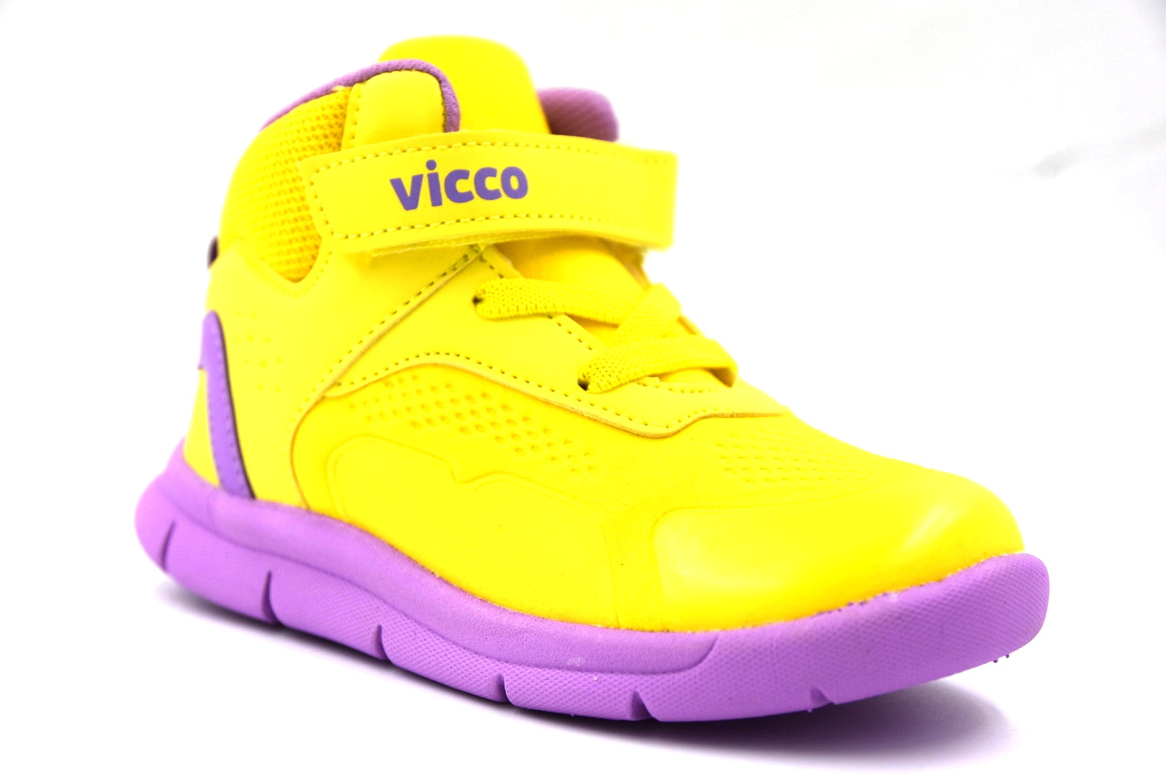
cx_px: 583
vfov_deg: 20.2
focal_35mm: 68
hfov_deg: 29.9
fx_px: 2186
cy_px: 388
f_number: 8
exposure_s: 1/500
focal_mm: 45
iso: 280
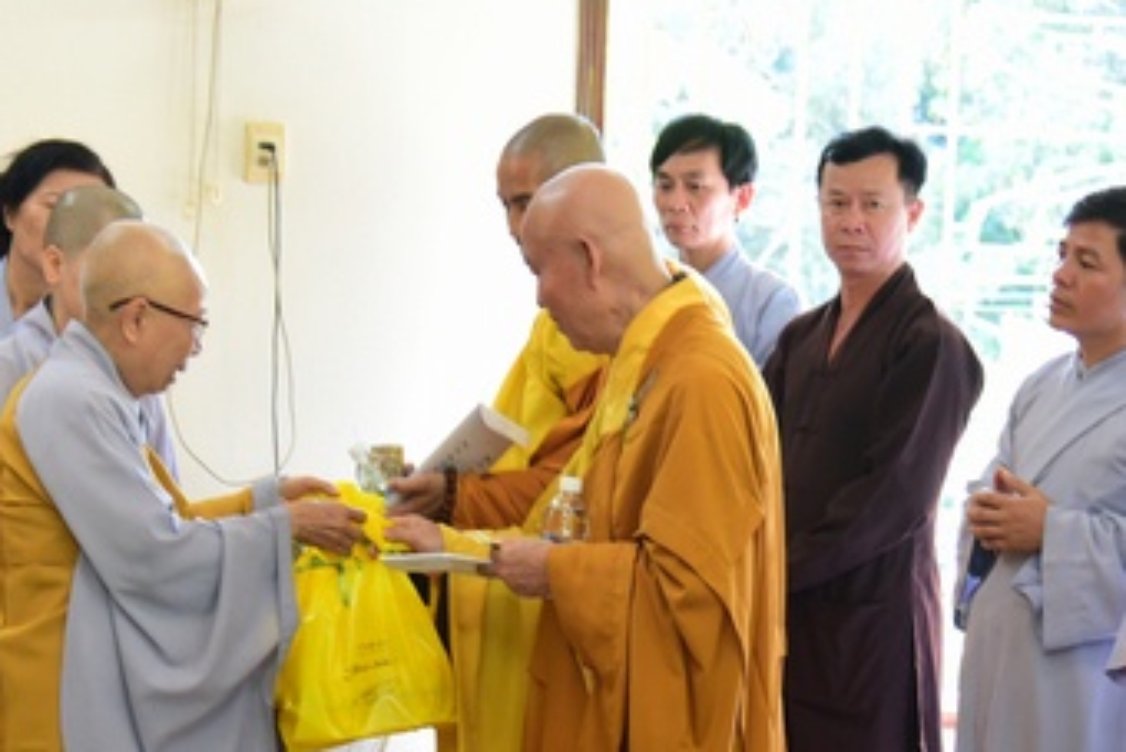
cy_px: 570
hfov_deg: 19.4
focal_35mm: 105
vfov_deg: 13.0
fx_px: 3285
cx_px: 467
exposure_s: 1/40
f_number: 4
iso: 1600
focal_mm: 55
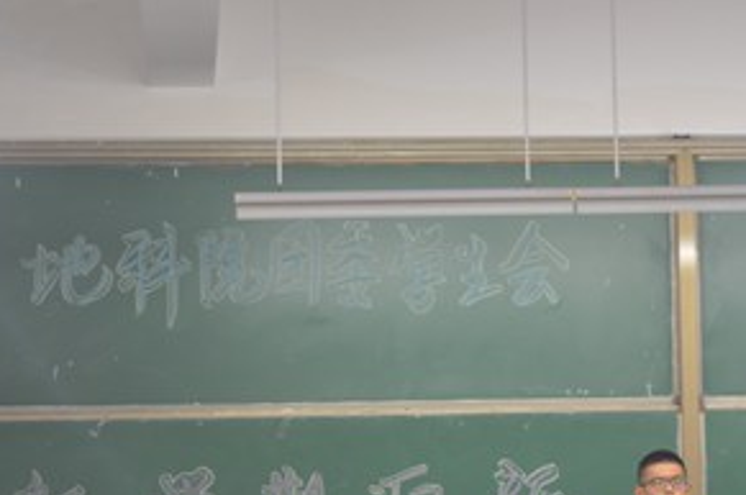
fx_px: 2131
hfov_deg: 19.8
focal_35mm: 103
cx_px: 533
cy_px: 339
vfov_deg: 13.2
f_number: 4.8
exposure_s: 1/13
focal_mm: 40
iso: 400
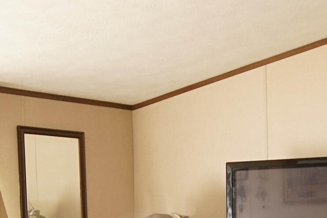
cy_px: 265
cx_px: 153
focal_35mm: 73
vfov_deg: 17.7
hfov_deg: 27.7
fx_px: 663
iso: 500
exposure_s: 1/60
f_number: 4.5
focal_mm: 12
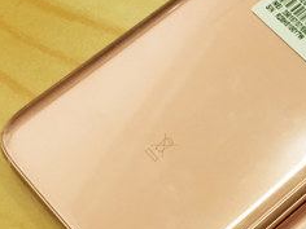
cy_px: 180
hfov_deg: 21.1
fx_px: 760
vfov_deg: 17.0
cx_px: 370
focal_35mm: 86
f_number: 2.2
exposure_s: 1/17
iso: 64
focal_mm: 4.15
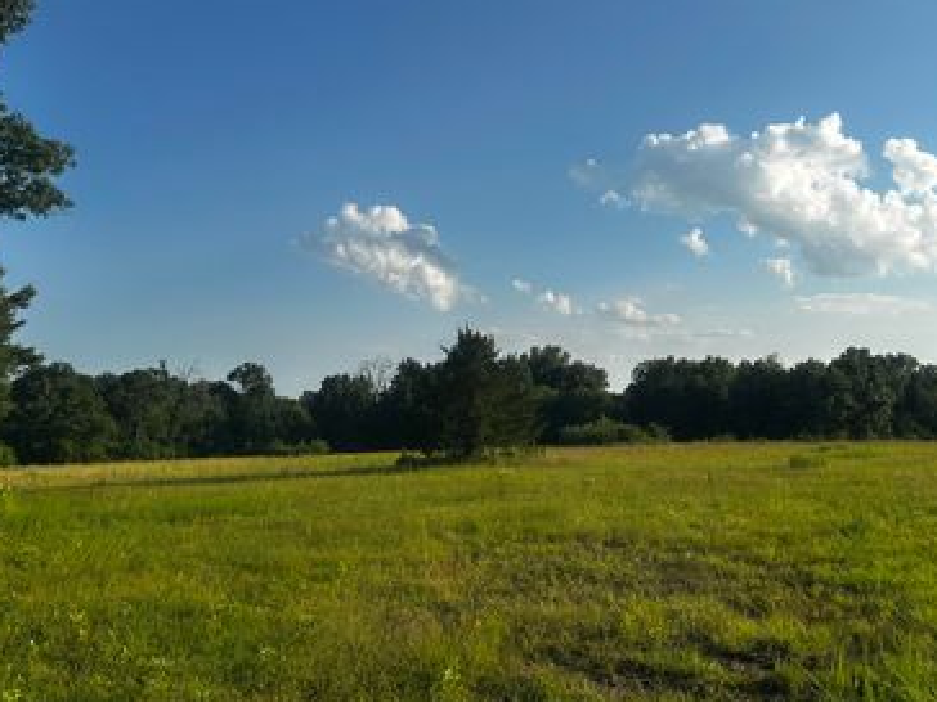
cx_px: 548
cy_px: 302
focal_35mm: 33
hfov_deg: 55.1
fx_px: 893
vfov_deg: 42.8
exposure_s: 1/5525
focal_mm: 6.86
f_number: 1.78
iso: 80
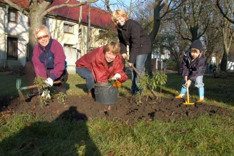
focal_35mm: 36
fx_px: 234
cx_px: 117
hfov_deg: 53.2
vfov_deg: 36.8
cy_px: 78
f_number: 9
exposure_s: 1/320
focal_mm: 24
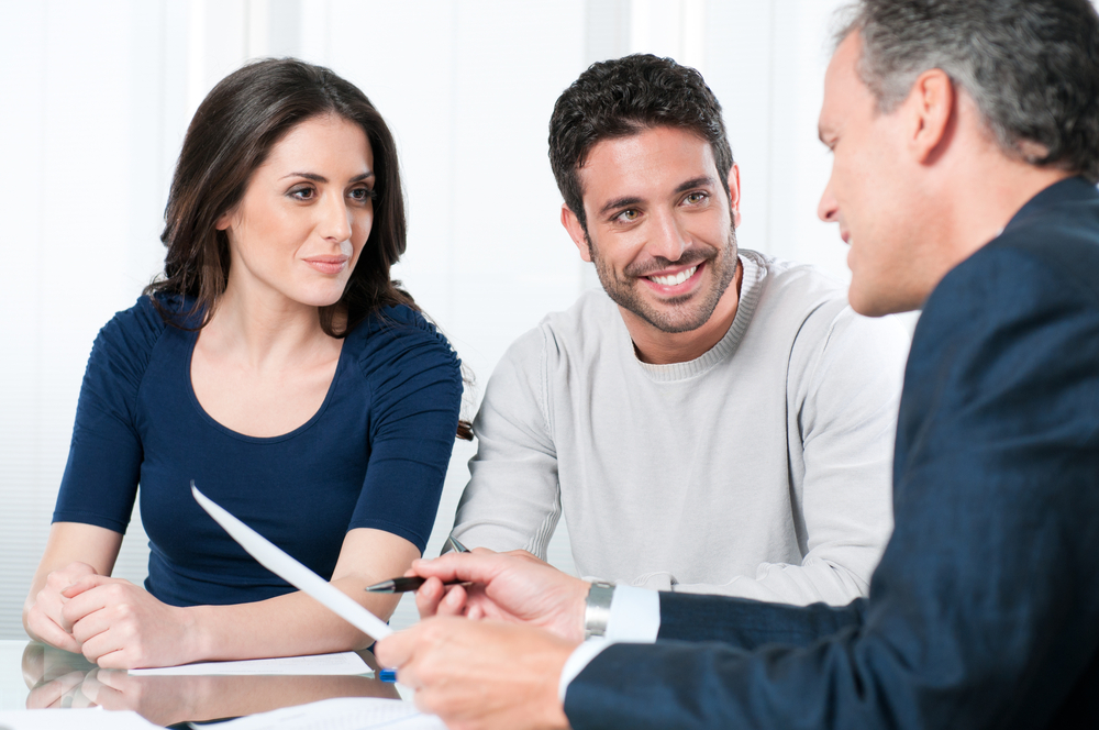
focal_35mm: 99
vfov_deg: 13.8
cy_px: 365
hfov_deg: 20.6
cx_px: 550
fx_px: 3018
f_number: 3.5
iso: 200
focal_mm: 66
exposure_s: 1/125
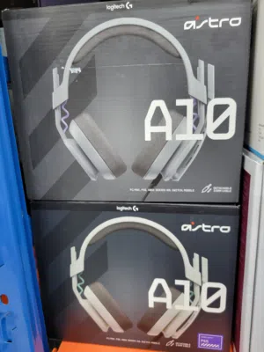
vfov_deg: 67.3
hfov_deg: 53.1
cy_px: 176
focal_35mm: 26
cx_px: 132
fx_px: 264
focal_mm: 5.4
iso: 250
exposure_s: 1/60
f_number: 1.8
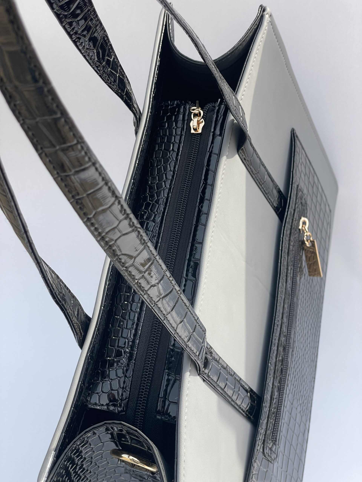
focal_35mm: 52
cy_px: 241
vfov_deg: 36.8
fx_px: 725
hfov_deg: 28.0
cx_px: 181
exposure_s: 1/393
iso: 25
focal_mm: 6
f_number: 2
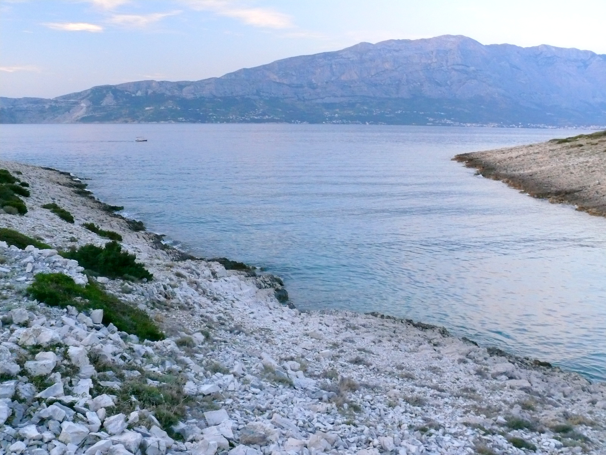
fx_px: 613
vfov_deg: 40.7
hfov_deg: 52.6
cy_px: 228
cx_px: 303
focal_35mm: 35
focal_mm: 7.4
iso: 400
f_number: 2.8
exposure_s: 1/15
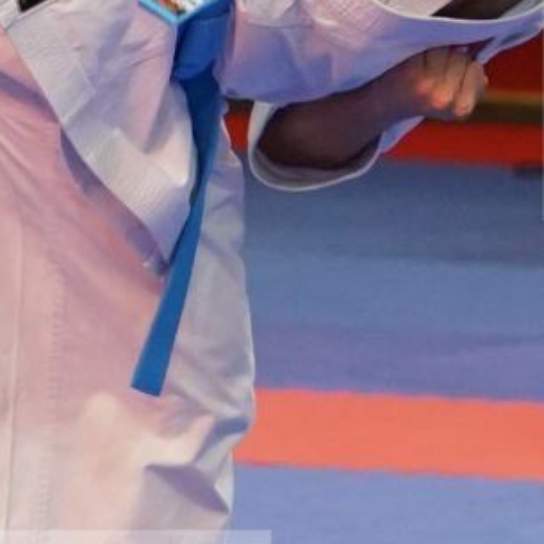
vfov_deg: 2.8
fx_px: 11219
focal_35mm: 631
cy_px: 59
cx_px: 105
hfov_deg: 2.8
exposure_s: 1/500
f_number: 2.8
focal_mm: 84
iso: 3200
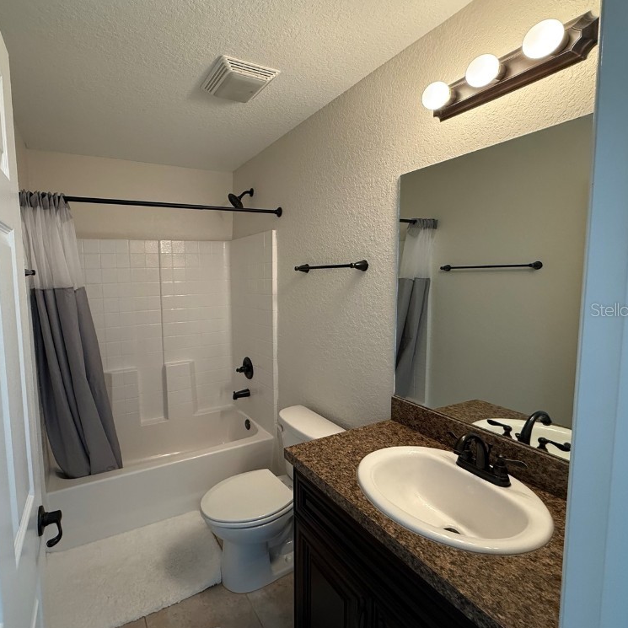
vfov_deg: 84.0
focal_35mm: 17
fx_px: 349
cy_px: 309
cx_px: 239
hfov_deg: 82.5
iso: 320
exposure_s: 1/120
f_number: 2.2
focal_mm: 2.22
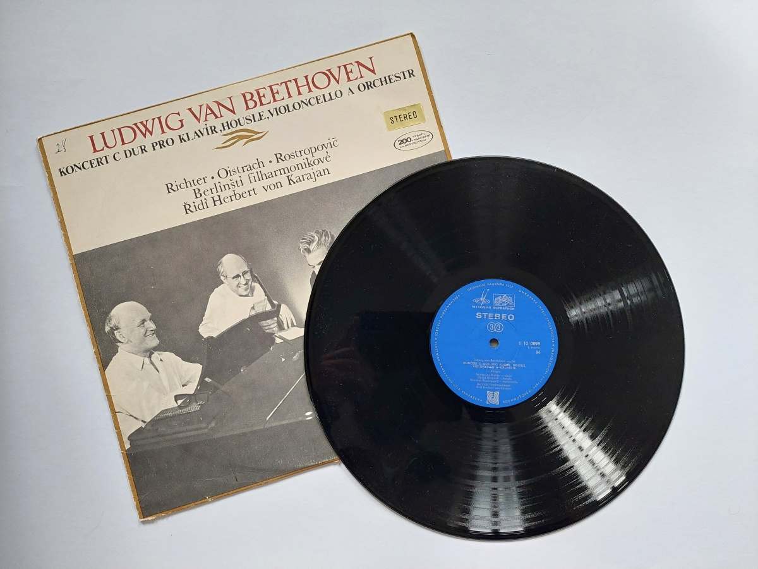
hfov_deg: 71.6
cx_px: 379
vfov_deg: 56.8
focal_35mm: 24
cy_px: 284
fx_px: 526
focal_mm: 5.23
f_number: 1.8
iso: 125
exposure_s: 1/60
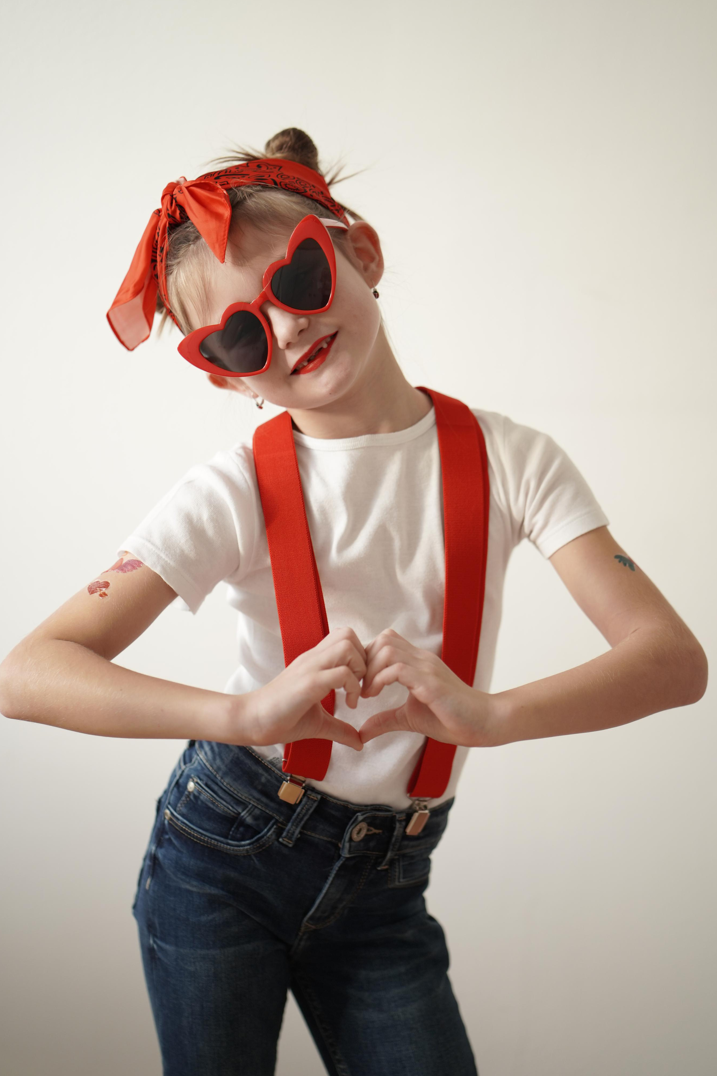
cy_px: 543
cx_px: 356
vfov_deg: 23.4
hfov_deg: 15.7
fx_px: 2599
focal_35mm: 87
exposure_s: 1/400
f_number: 2
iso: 400
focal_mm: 85
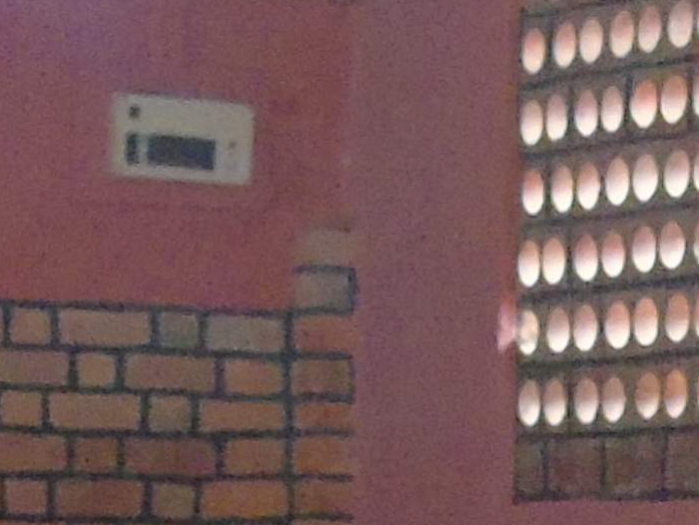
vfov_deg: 6.9
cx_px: 534
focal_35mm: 214
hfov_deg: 9.2
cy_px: 759
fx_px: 4323
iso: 500
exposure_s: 1/40
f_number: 3.6
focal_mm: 5.2
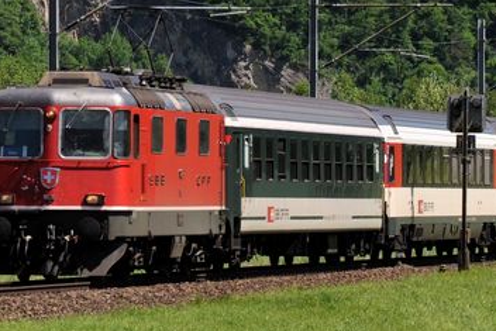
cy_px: -5
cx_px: 132
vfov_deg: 3.0
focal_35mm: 458
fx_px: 6319
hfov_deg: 4.5
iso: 200
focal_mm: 105
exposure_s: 1/640
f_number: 9
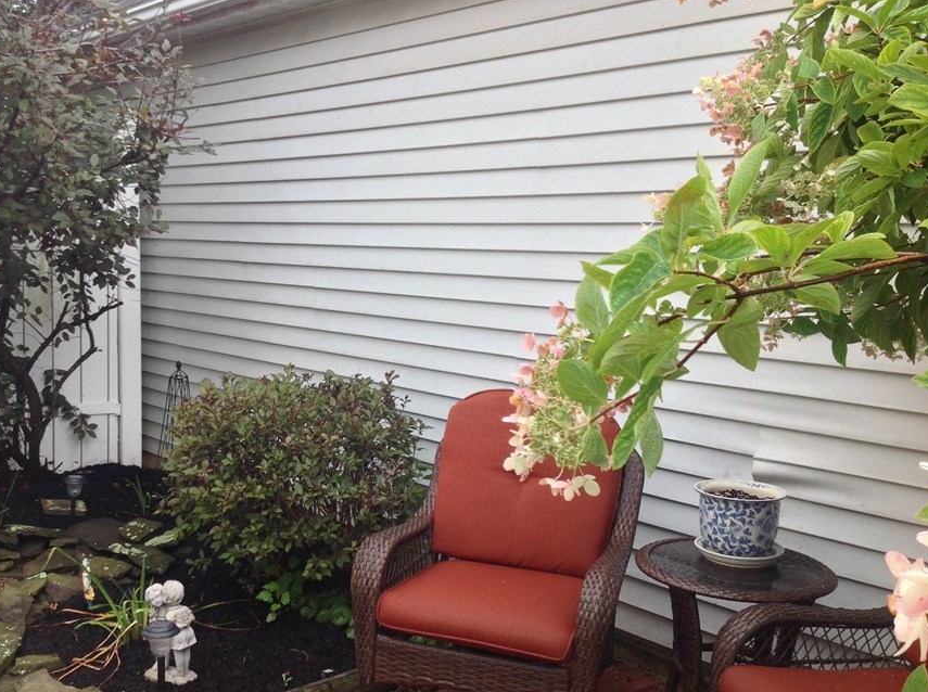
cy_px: 379
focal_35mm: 42
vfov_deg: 34.2
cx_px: 387
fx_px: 1124
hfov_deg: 44.7
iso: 50
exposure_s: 1/187
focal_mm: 4.28
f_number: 2.4
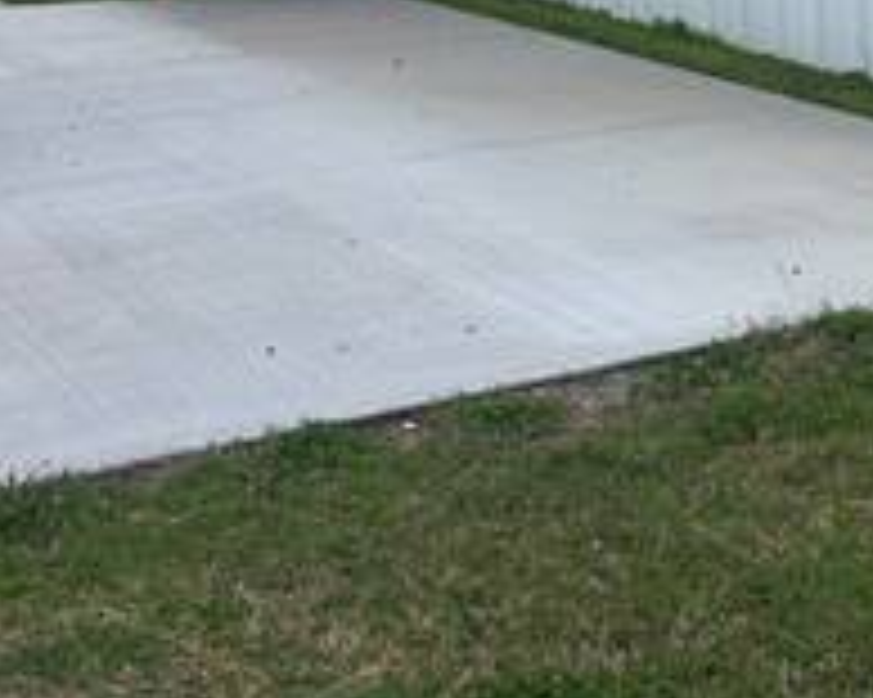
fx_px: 1730
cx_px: 783
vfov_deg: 21.3
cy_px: -122
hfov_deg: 27.3
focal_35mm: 67
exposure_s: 1/1783
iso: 50
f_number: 1.6
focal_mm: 5.96
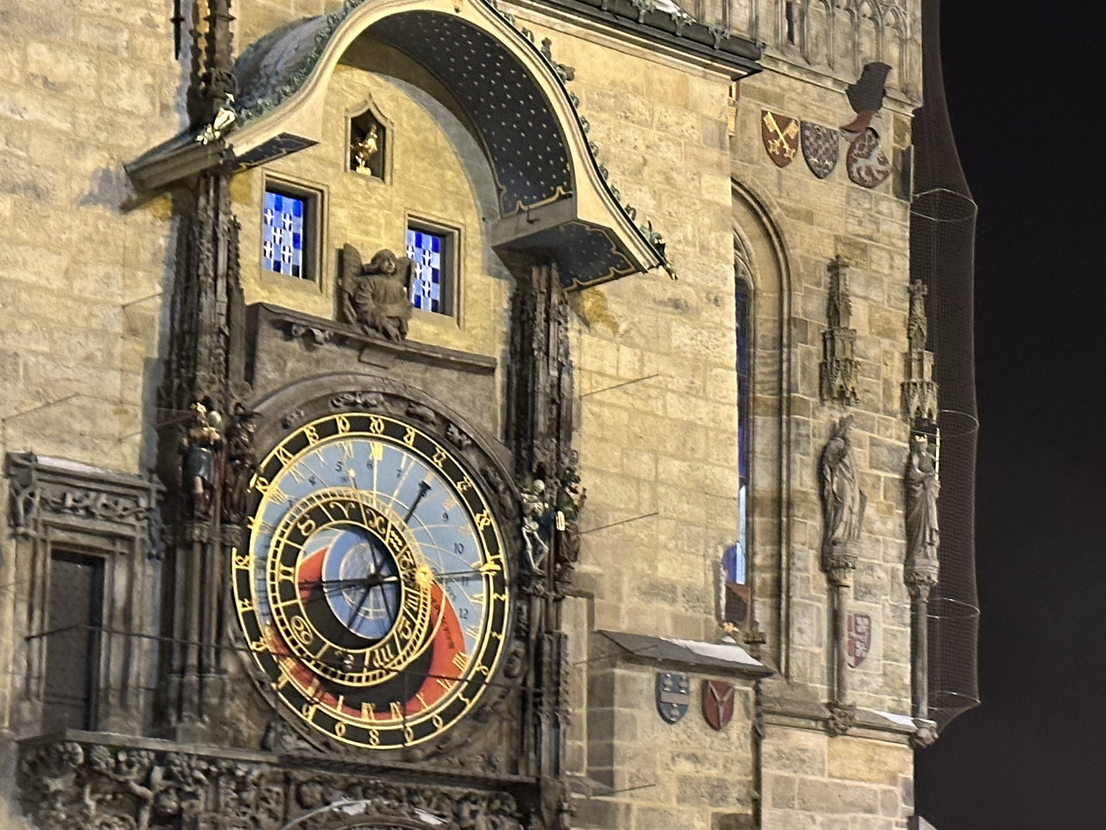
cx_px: 991
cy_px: 512
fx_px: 3323
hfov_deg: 18.6
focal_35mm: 104
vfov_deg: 14.2
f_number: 1.78
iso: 500
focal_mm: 6.86
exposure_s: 1/25
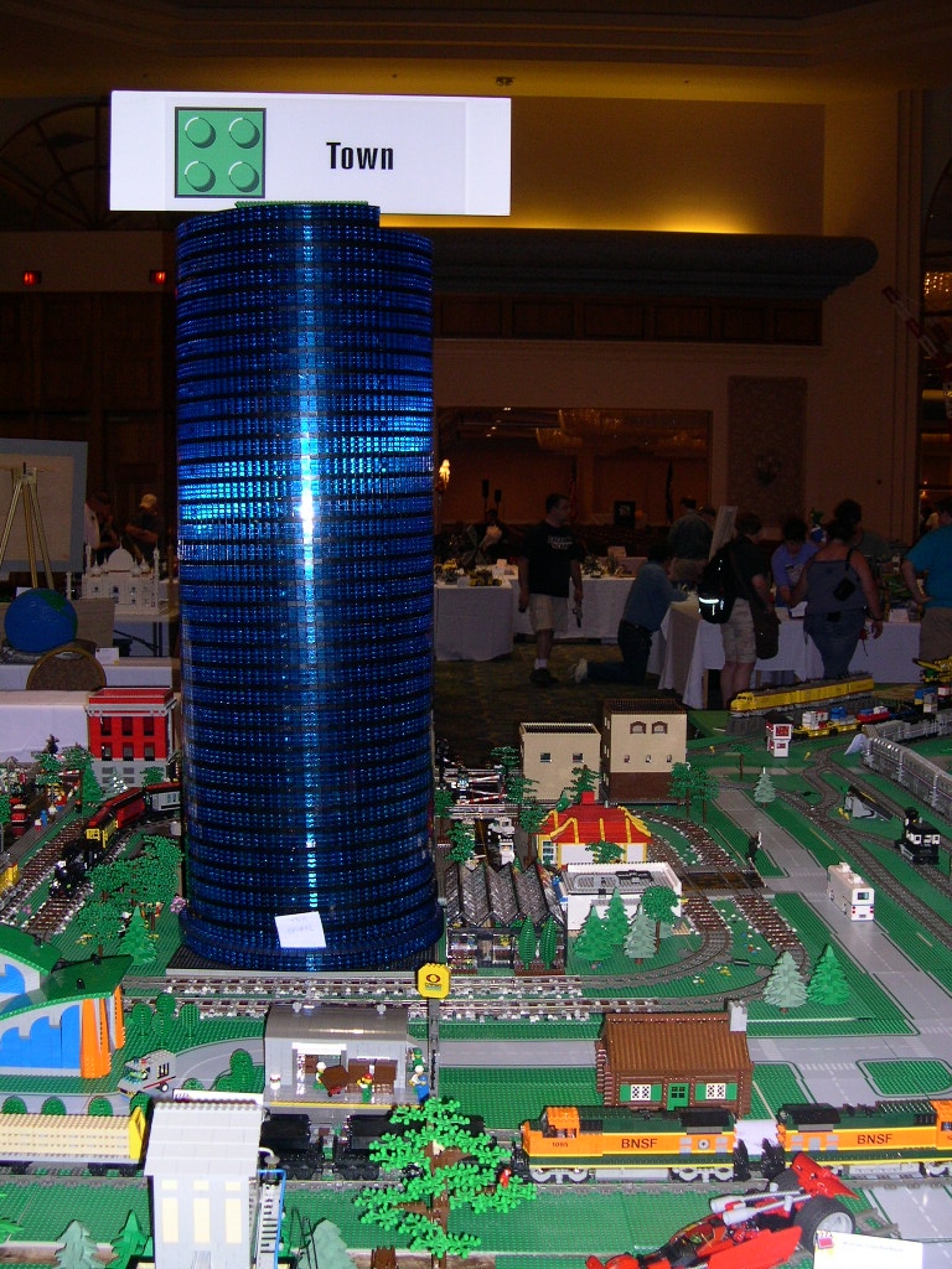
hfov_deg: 37.7
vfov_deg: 49.0
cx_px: 476
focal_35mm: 38
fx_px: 1393
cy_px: 634
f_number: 2.8
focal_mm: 8
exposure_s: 1/60
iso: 236
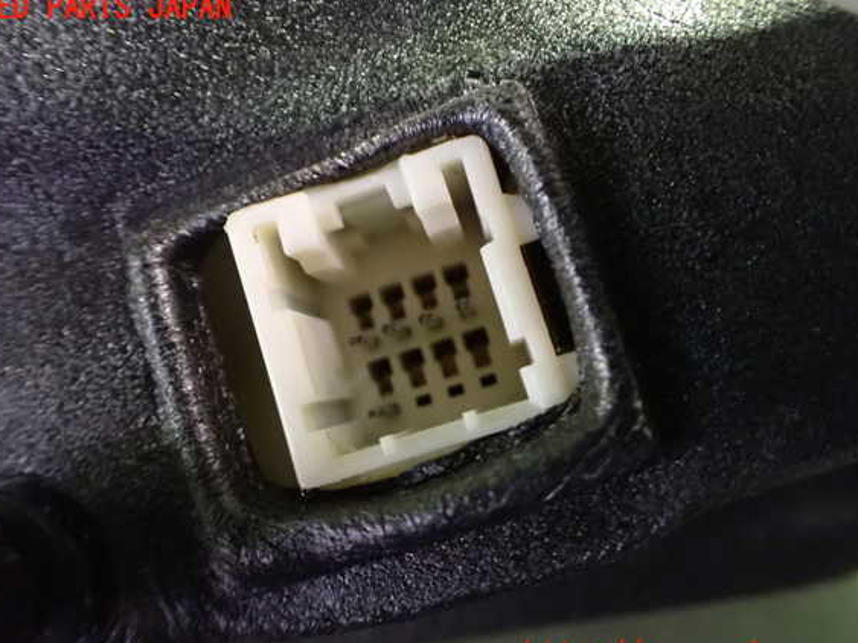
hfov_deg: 56.8
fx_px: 793
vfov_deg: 44.1
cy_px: 332
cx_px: 411
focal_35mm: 32
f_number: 2.3
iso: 1600
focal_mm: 5.4
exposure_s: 1/30
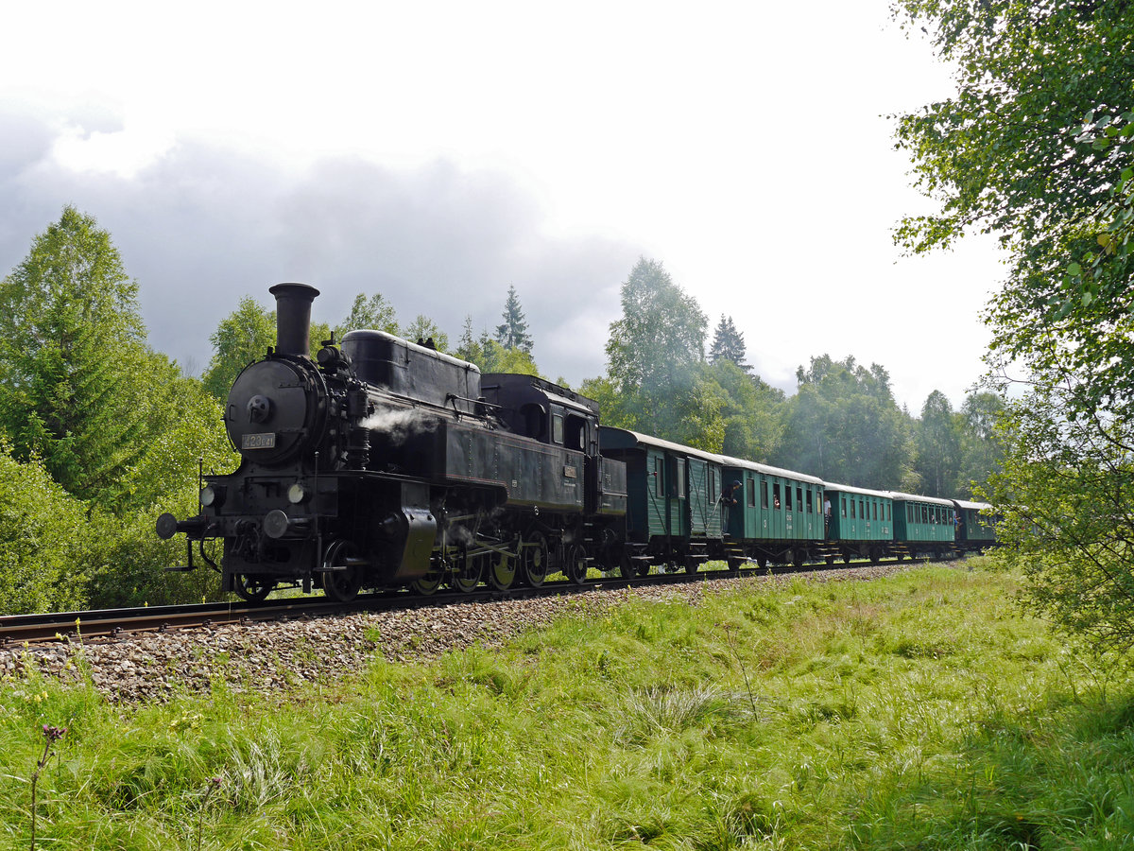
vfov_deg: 44.2
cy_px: 426
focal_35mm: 32
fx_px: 1048
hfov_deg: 56.8
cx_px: 567
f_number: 7.1
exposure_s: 1/320
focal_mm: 16
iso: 160
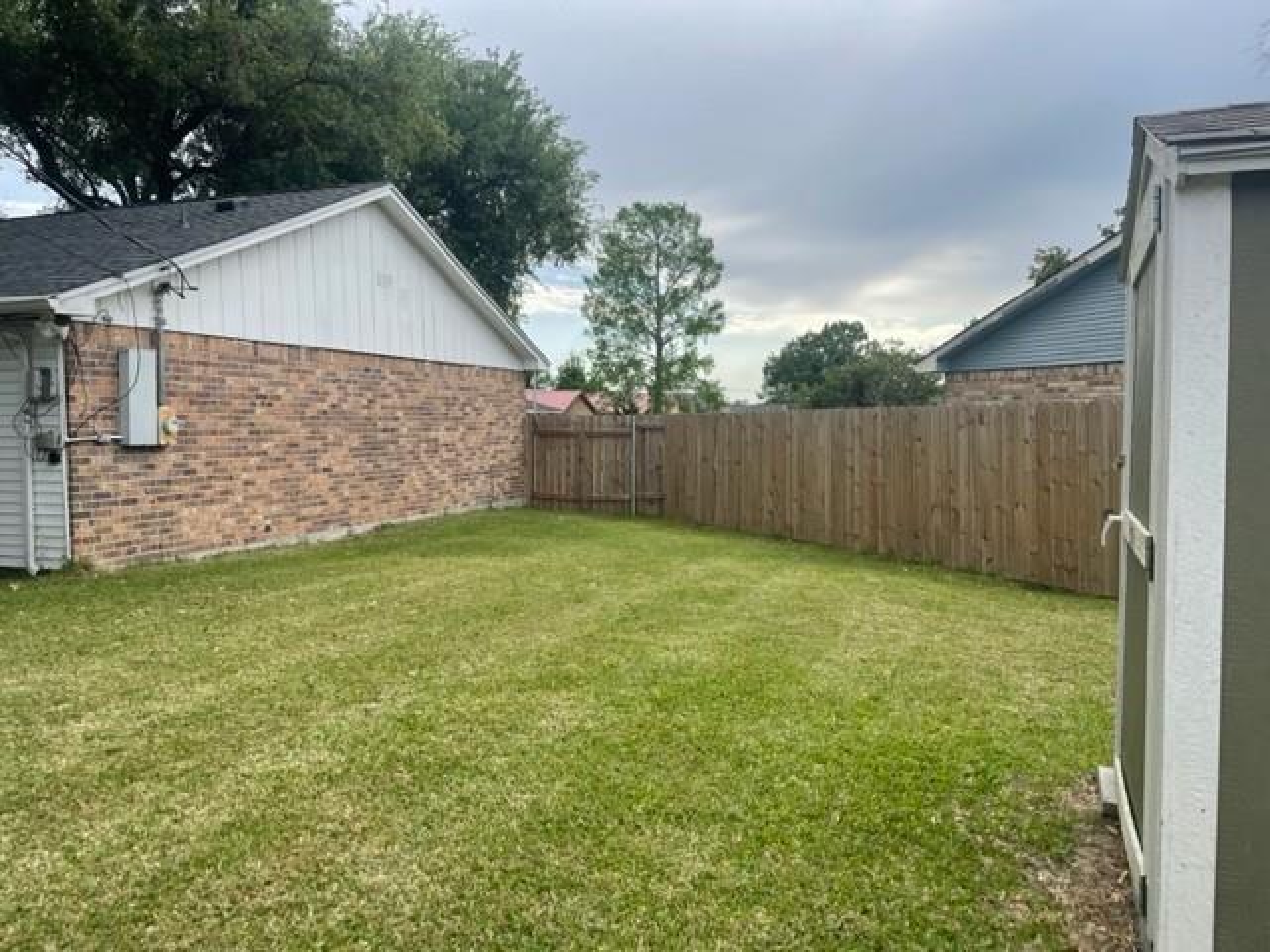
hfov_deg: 67.3
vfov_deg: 53.1
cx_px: 635
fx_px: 954
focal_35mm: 26
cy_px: 476
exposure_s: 1/1575
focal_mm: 4.2
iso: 32
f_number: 1.6
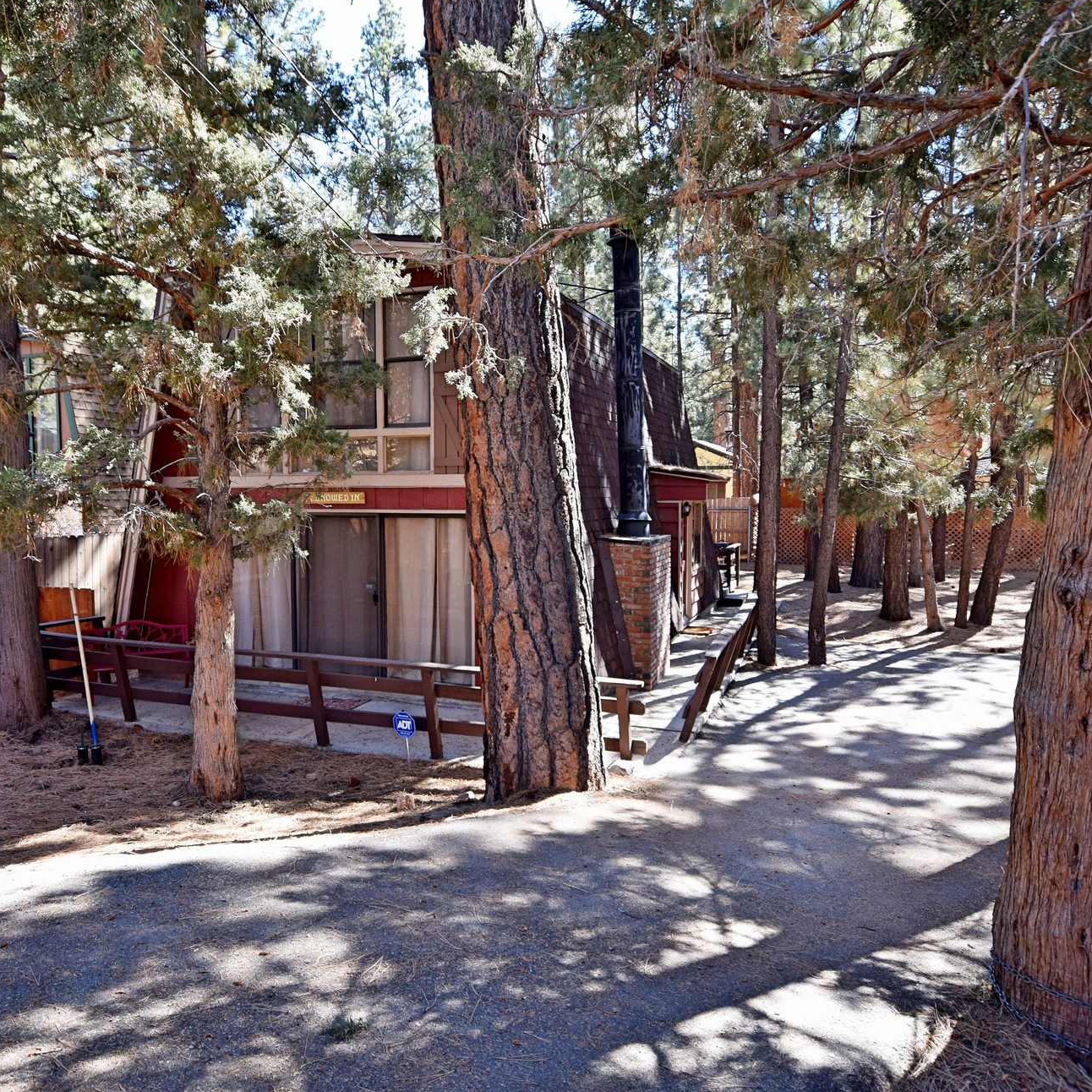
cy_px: 556
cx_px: 475
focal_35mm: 26
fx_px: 916
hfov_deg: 61.4
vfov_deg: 61.6
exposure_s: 1/125
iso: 400
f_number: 5.6
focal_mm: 13
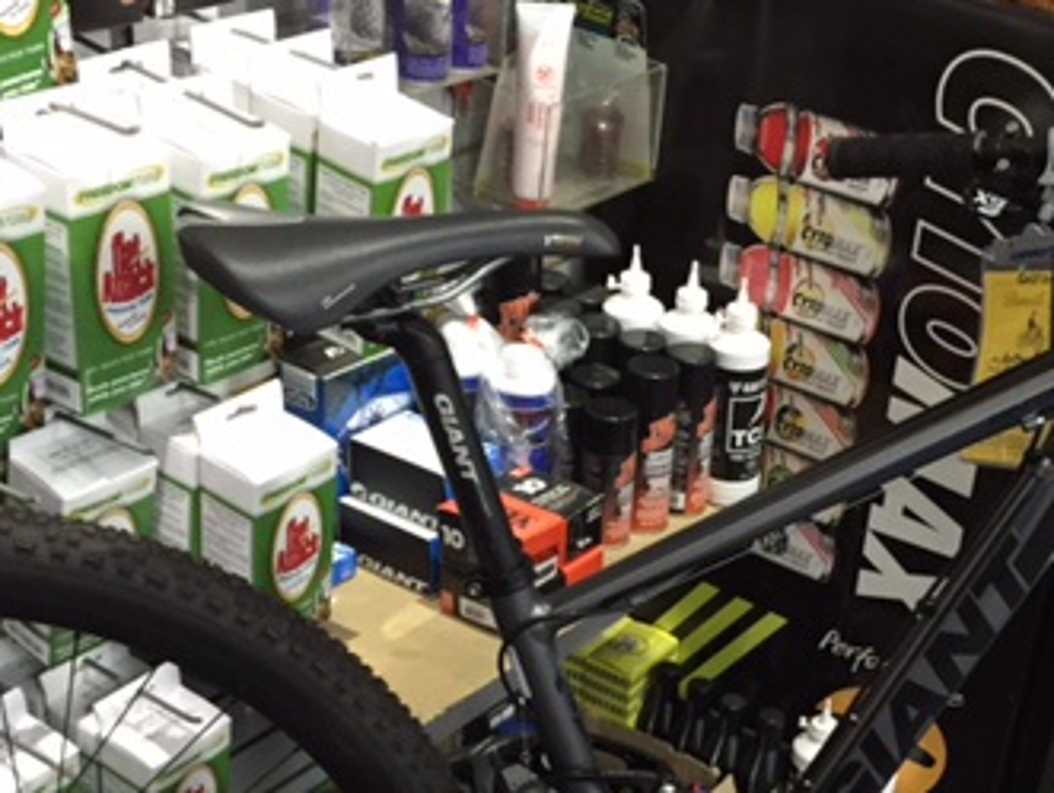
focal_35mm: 56
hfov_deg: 34.0
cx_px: 701
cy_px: 742
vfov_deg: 25.2
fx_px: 1707
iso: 250
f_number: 2.2
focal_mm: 4.15
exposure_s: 1/17
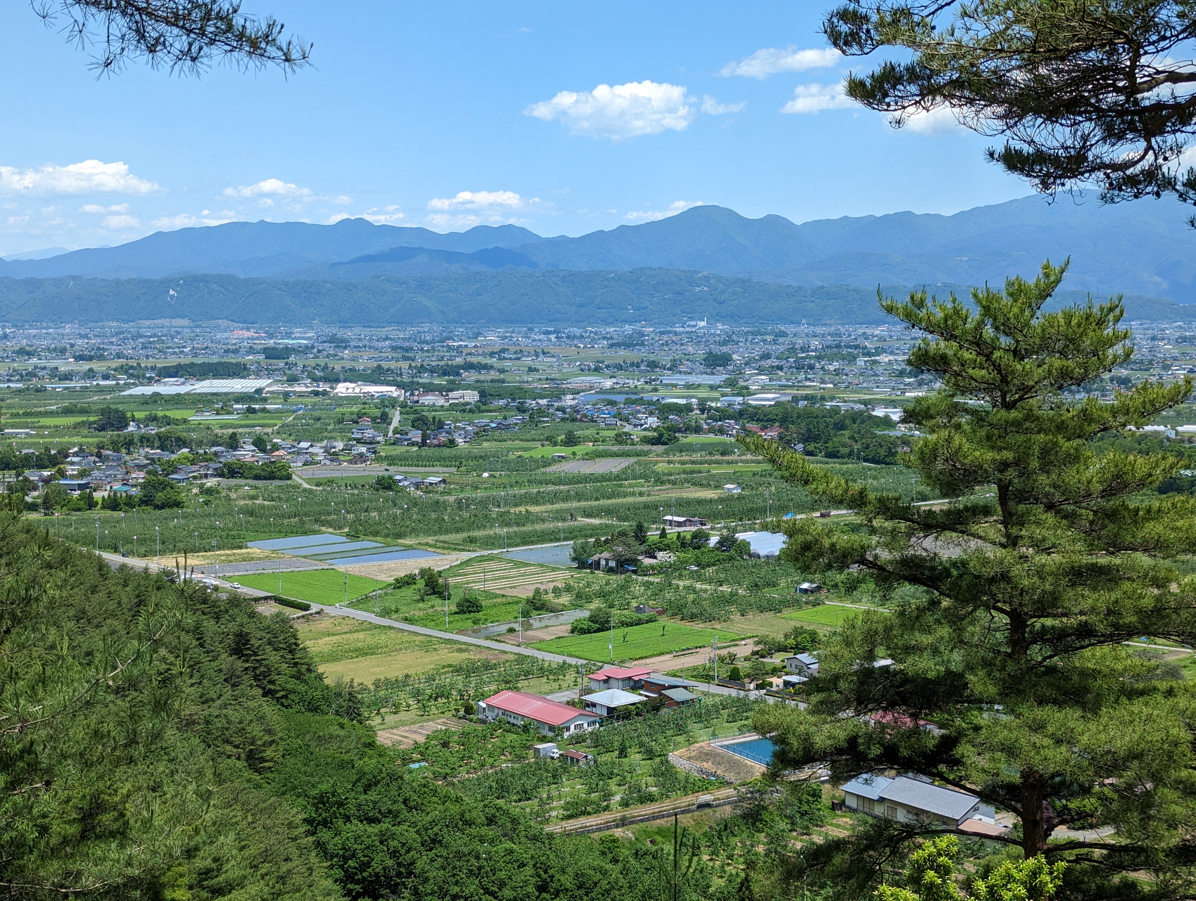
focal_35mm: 48
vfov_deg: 30.3
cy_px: 450
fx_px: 1661
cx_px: 598
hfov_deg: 39.6
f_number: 1.85
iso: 45
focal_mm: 6.81
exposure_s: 1/1767
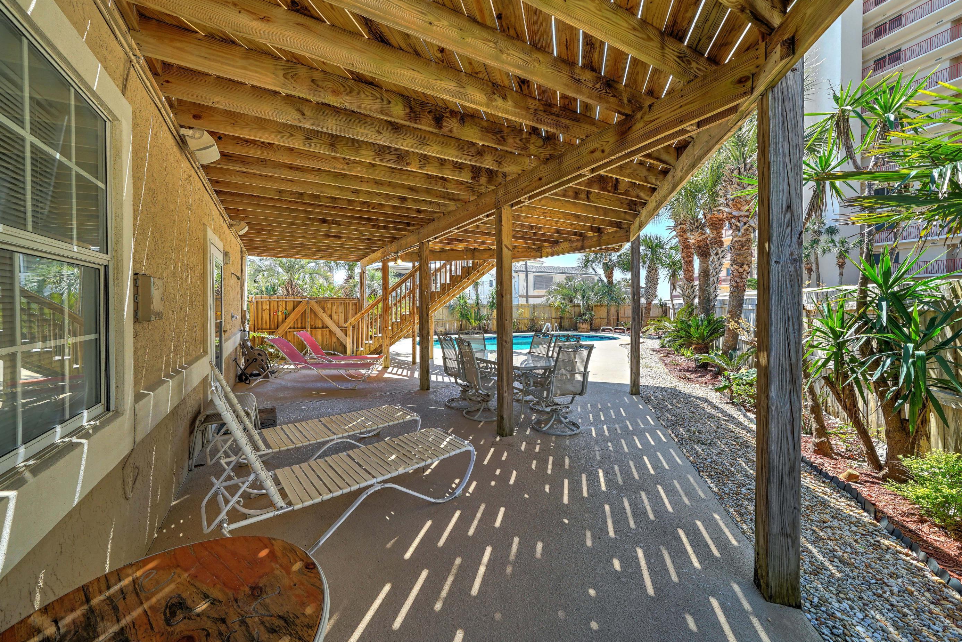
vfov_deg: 85.4
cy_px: 307
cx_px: 471
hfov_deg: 108.3
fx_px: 347
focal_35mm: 13
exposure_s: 1/60
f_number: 8
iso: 100
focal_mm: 12
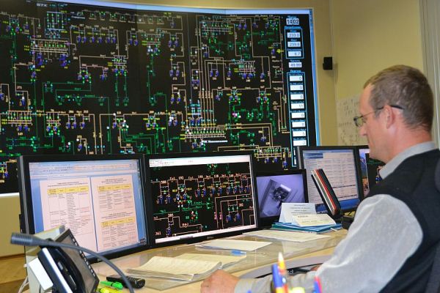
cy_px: 146
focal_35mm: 40
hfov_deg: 47.9
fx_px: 495
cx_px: 220
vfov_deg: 33.0
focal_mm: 27
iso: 1000
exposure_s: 1/60
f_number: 4
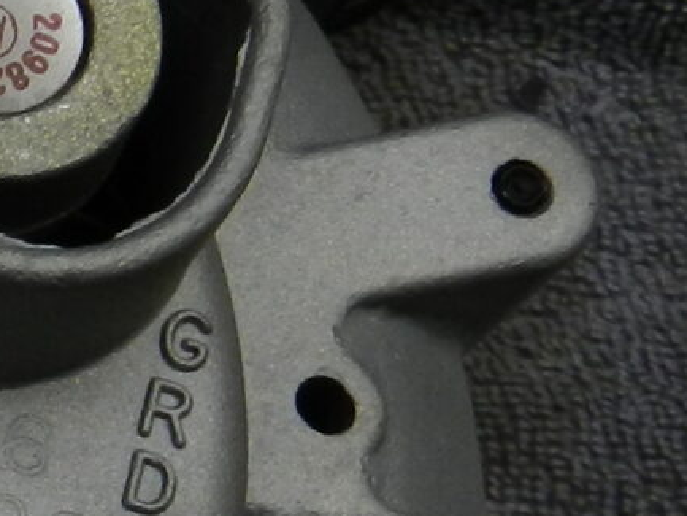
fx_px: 2700
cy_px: 616
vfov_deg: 10.7
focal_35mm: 136
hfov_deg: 12.8
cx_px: -641
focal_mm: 4
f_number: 3.4
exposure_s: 1/160
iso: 160
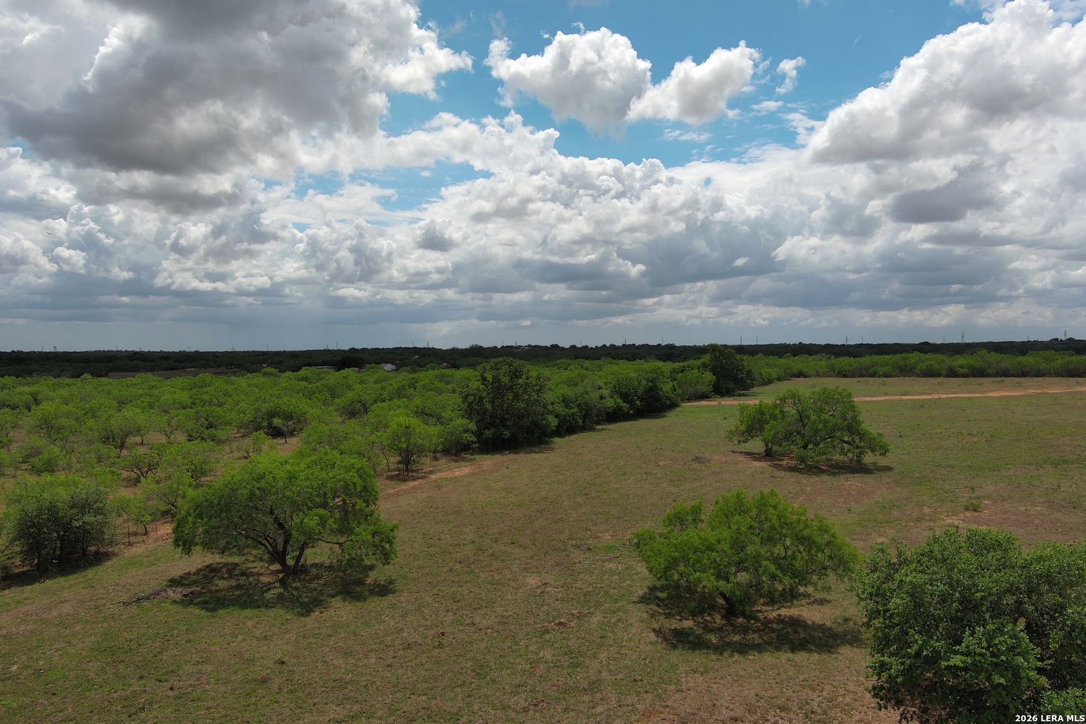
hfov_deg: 63.7
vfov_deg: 45.0
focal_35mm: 29
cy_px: 362
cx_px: 543
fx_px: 875
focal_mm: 10.57
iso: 102
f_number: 2.8
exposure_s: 1/3344
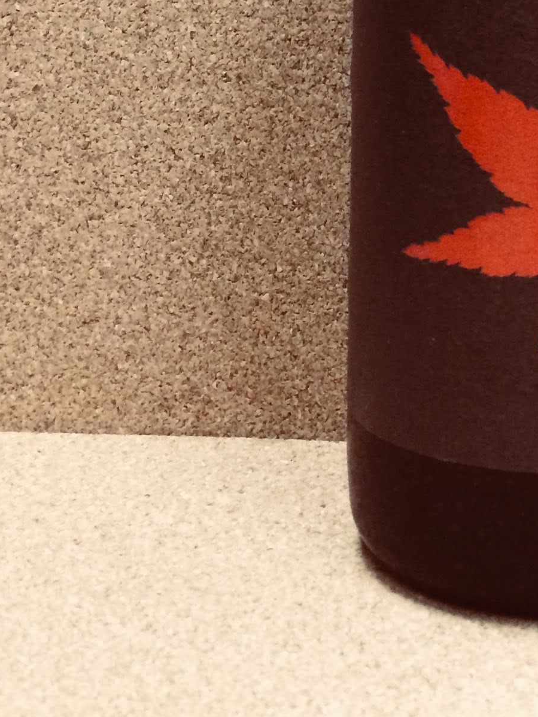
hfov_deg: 18.0
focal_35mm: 79
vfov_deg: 22.1
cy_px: -230
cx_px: 586
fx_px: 1637
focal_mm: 4.15
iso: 250
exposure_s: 1/30
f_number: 2.2
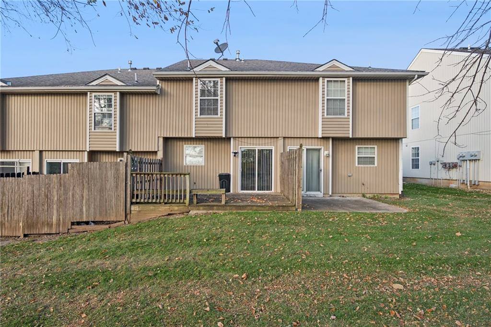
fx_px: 252
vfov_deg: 65.9
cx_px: 246
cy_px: 164
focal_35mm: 18
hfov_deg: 88.5
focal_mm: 18.5
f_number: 6.3
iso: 640
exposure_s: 1/250
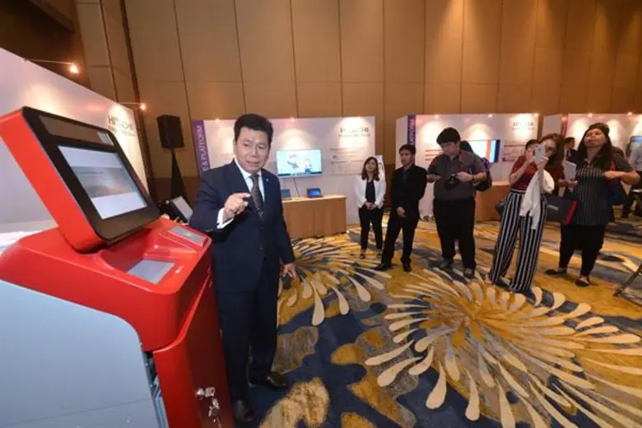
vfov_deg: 81.2
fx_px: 250
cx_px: 321
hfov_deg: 104.3
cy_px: 214
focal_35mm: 14
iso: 4000
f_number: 7.1
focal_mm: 14
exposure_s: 1/60
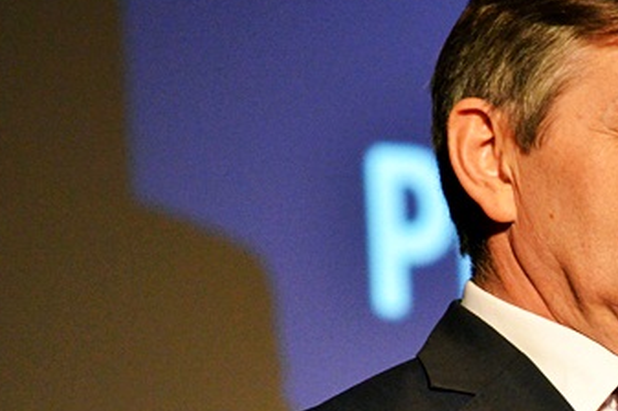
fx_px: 8235
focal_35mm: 480
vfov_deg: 2.9
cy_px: 341
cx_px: 647
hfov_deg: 4.3
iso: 2500
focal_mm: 135
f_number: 5
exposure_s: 1/100
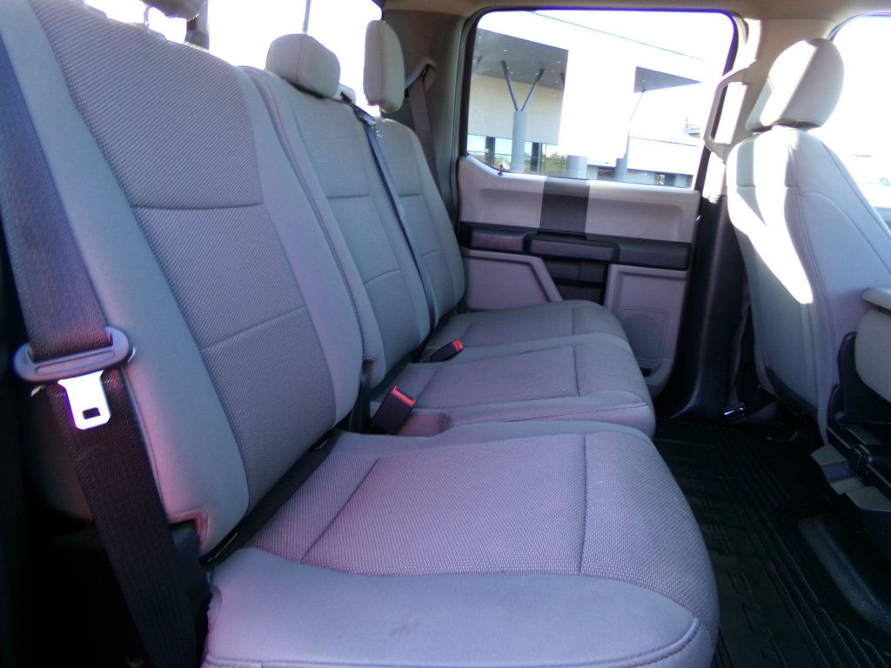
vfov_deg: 56.8
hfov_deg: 71.6
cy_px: 334
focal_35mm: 24
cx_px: 446
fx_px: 618
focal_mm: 4.3
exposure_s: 1/20
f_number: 3.7
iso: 200
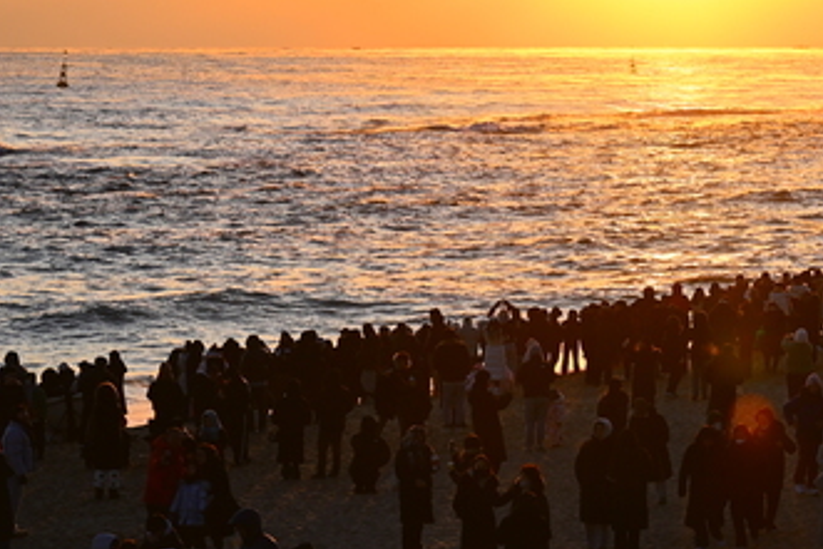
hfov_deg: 13.8
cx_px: 694
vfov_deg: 9.3
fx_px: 3385
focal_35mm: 148
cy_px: 130
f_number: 9
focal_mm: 70
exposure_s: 1/200
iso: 100
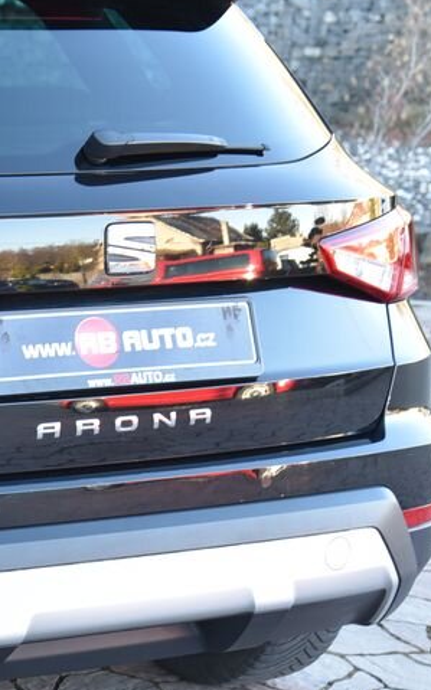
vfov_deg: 19.1
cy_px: 363
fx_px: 2050
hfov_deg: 11.4
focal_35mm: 109
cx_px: -242
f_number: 4.5
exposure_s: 1/80
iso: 500
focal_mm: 50
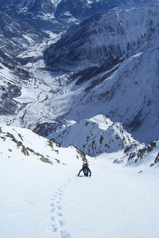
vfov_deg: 55.8
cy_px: 119
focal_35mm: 34
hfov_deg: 38.9
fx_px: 225
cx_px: 80
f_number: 5.6
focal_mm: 5.6
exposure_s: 1/1500
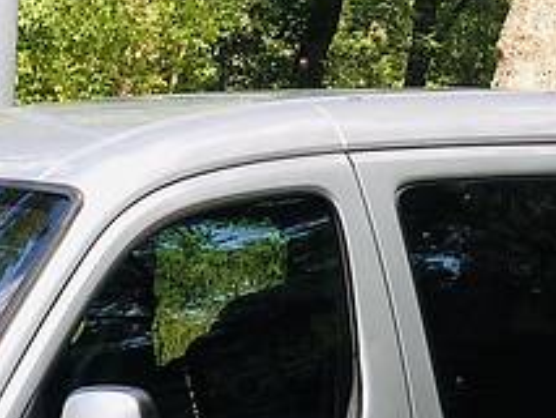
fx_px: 3134
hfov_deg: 10.0
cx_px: -65
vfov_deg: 7.5
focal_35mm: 195
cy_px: 617
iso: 16
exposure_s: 1/120
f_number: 2.4
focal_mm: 6
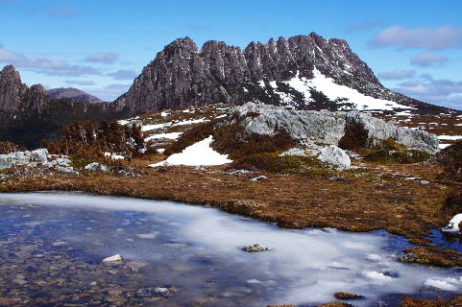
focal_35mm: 46
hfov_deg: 42.7
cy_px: 161
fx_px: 590
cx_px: 199
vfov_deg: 29.2
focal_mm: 20
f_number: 14
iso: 200
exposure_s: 1/200
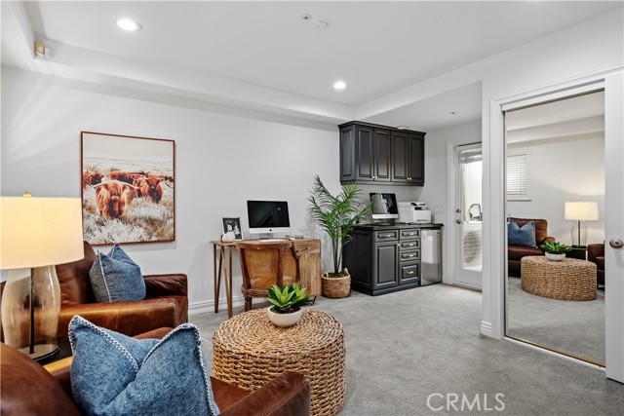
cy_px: 208
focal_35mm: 19
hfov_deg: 86.9
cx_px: 312
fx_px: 329
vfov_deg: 64.6
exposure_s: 1/5
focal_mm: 19
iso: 800
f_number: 9
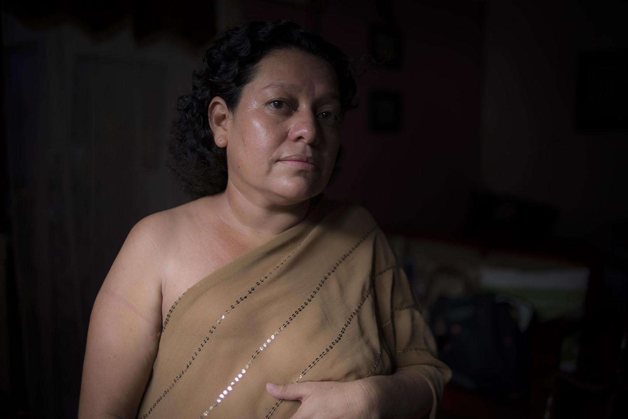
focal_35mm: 35
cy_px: 210
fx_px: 611
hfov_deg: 54.4
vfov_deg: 37.9
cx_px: 314
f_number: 2
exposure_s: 1/160
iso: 500
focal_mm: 35
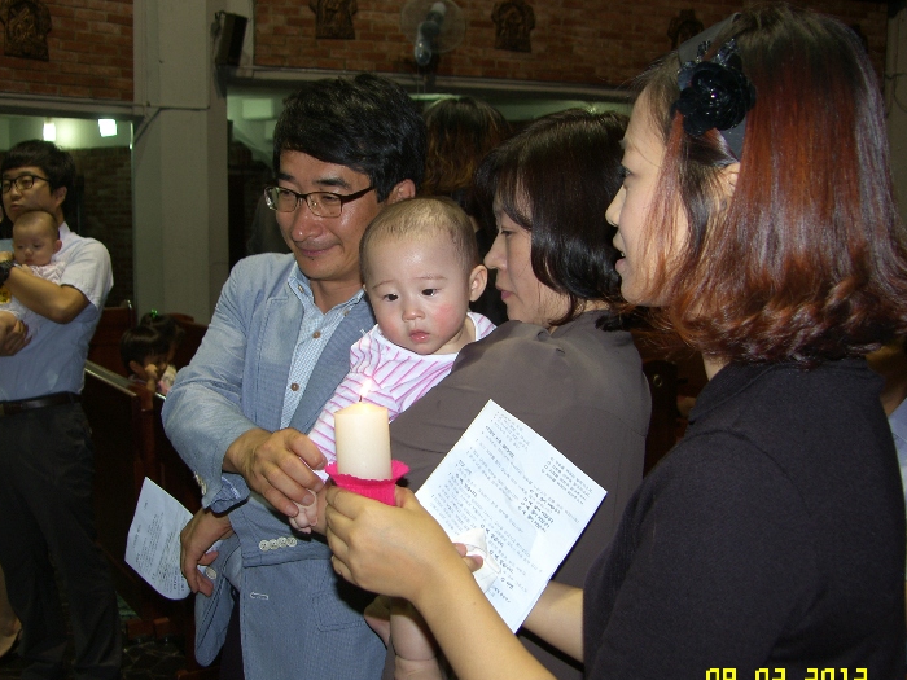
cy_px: 357
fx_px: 1048
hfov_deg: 46.8
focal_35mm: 40
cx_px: 416
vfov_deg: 36.0
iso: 50
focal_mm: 9
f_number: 2.5
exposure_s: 1/30
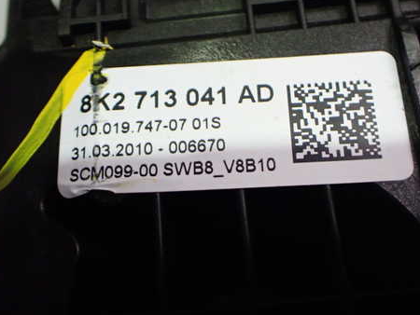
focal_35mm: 40
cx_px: 224
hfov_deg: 46.7
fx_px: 486
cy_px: 155
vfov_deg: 36.0
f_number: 2.3
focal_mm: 5.4
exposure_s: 1/60
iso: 800
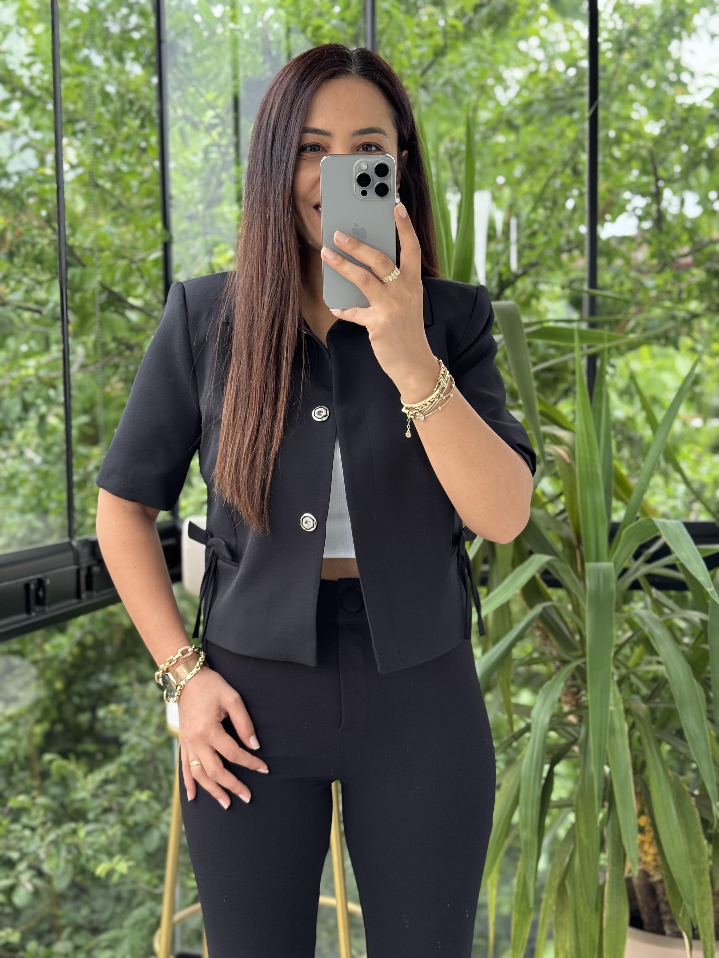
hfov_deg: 30.3
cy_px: 479
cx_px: 360
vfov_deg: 39.7
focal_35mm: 48
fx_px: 1329
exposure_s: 1/139
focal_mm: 6.76
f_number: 1.78
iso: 100
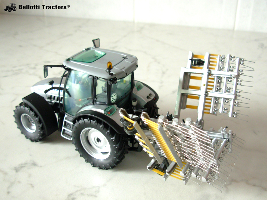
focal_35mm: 45
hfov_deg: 42.1
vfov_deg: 32.2
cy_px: 100
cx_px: 134
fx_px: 347
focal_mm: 7.5
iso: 87
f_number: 3.1
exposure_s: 1/32
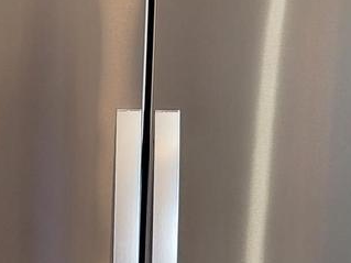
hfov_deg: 15.9
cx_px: -182
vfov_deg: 12.8
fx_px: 1145
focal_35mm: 113
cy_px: 306
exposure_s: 1/60
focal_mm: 7
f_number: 1.8
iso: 160
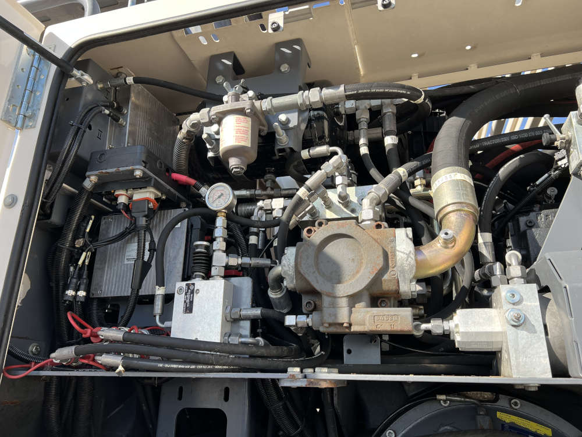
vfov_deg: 53.1
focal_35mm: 26
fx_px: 437
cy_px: 218
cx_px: 291
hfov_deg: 67.3
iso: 50
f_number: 1.5
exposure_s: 1/957
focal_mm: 5.7
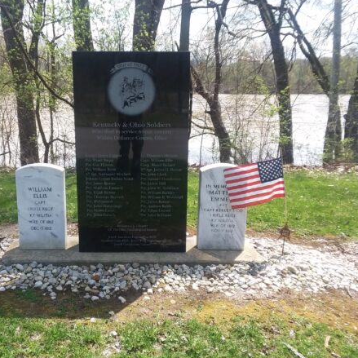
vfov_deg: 47.2
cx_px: 124
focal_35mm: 35
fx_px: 410
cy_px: 180
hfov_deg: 46.6
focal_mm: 2.47
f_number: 1.9
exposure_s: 1/659
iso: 40
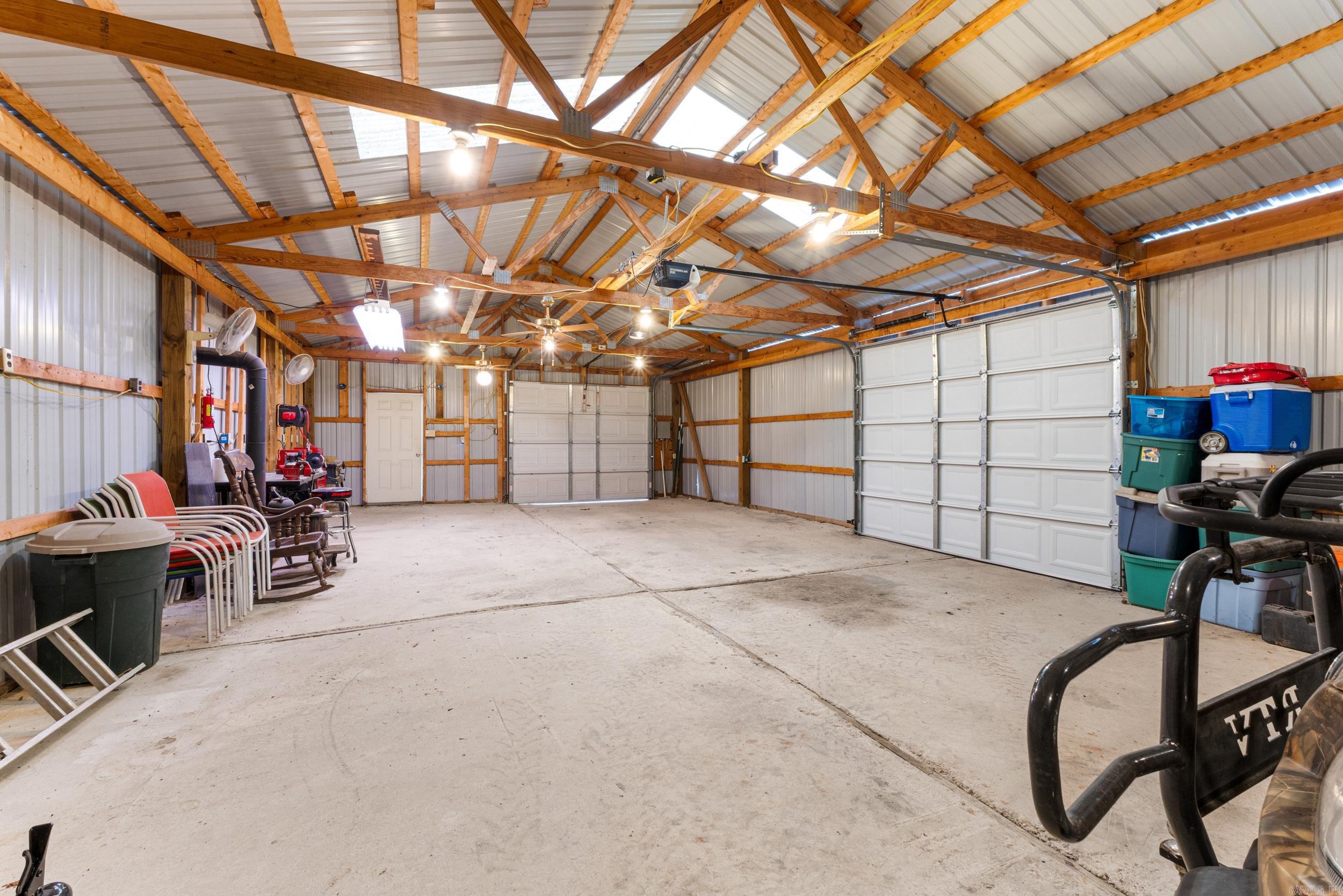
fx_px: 560
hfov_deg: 100.4
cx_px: 672
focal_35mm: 15
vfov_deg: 77.3
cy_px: 448
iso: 400
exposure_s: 1
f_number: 9
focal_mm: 10
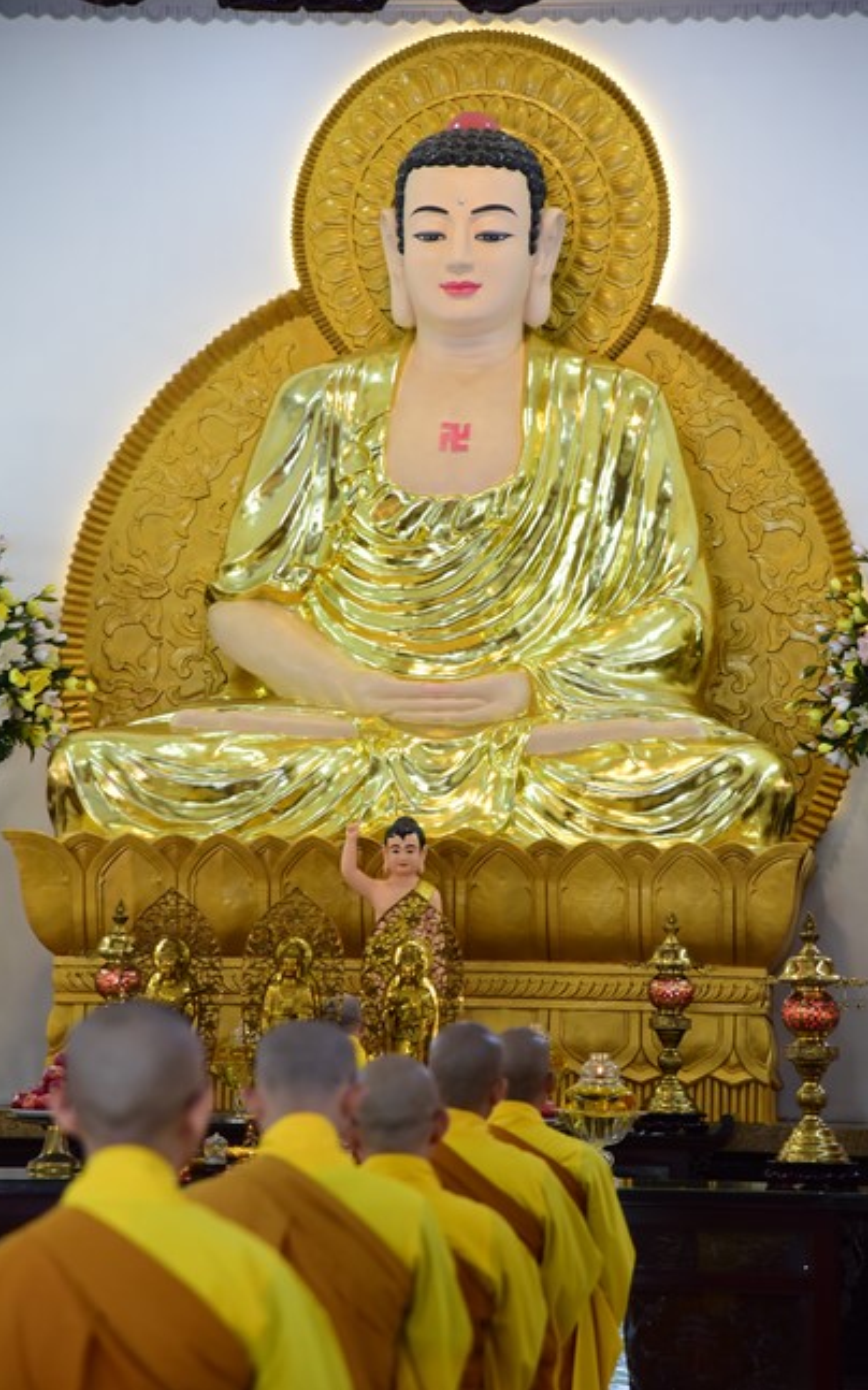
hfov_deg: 10.6
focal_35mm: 123
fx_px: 4659
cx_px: 458
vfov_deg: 17.0
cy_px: 694
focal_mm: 120
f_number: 5
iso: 2000
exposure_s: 1/80
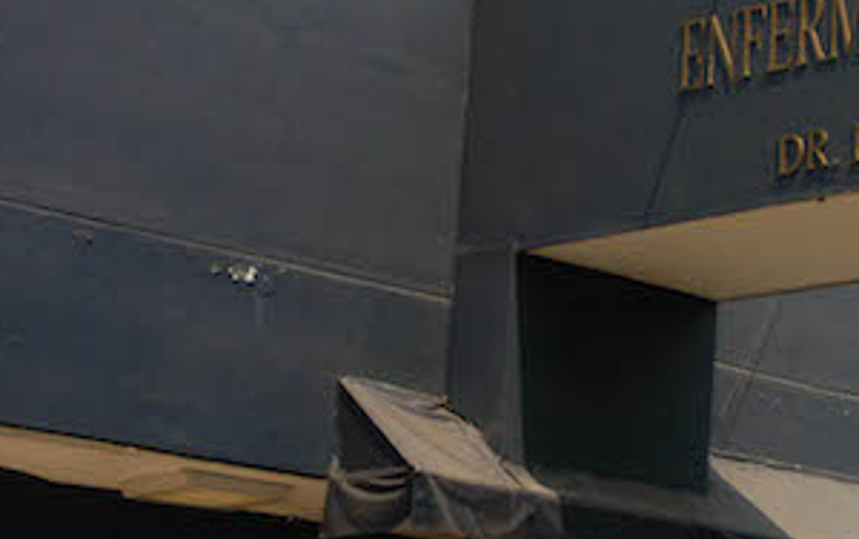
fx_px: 2671
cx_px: 845
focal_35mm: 114
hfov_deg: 17.9
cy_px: 394
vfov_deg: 11.5
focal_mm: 32
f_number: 4.8
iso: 400
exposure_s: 1/2000
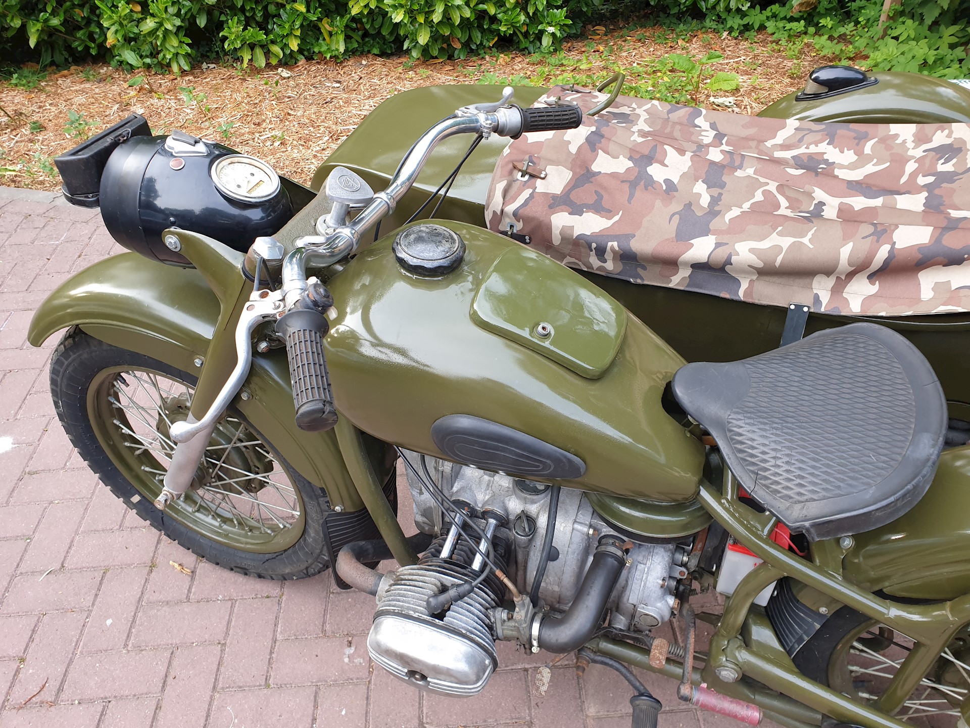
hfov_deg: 67.3
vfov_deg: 53.1
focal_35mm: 26
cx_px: 485
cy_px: 364
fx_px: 729
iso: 80
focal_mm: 4.3
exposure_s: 1/120
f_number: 2.4
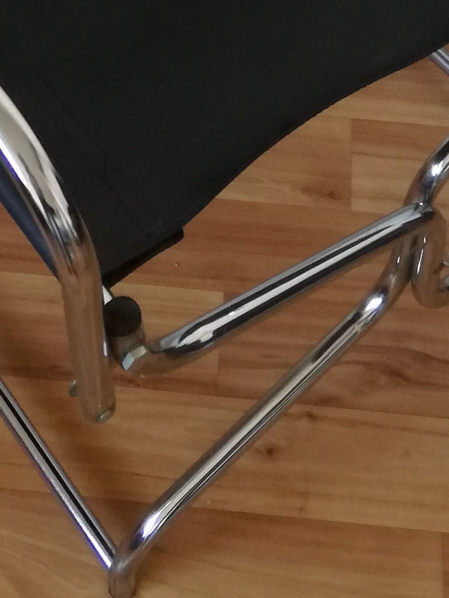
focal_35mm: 88
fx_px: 1522
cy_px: -203
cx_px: 178
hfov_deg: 16.8
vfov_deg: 20.2
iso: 160
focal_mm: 3.81
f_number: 2.2
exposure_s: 1/33.3
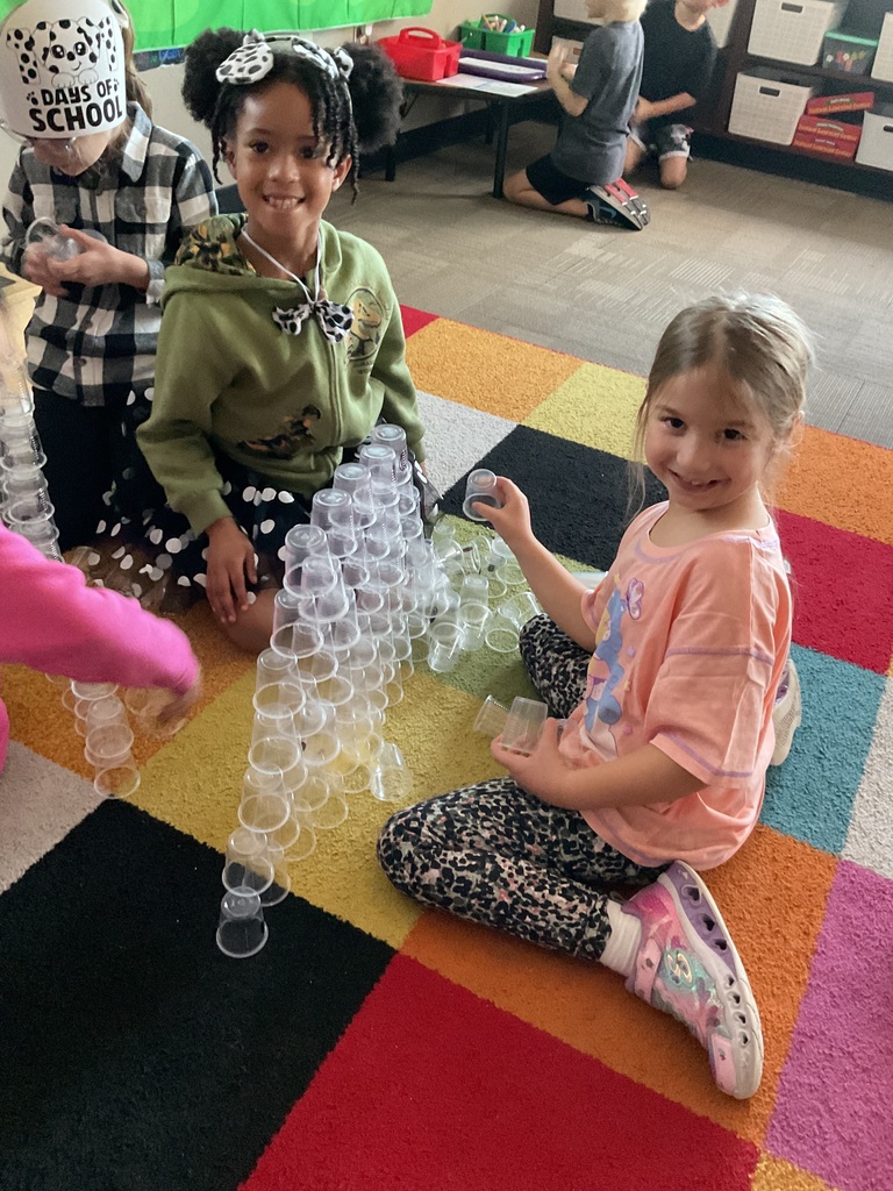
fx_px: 997
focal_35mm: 29
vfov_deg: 61.7
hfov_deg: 48.2
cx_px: 446
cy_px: 596
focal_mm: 3
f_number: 1.8
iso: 500
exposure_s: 1/20
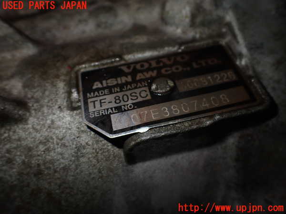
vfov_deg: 46.8
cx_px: 143
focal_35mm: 30
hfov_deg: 60.0
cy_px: 107
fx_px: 248
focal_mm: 5.4
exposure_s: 1/125
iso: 160
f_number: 2.3
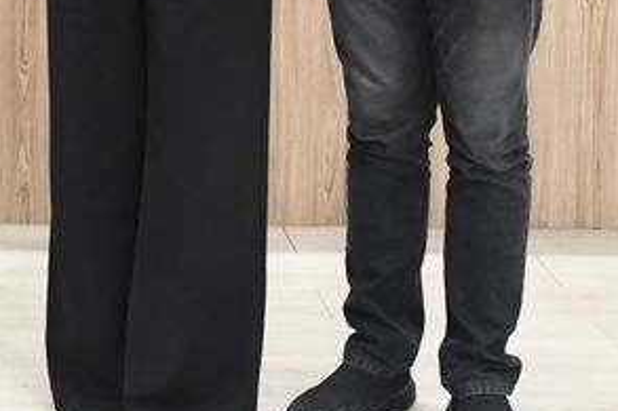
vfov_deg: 10.5
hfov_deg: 15.9
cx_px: -36
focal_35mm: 126
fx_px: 2162
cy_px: -191
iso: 3200
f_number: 4.5
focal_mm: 24
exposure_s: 1/80
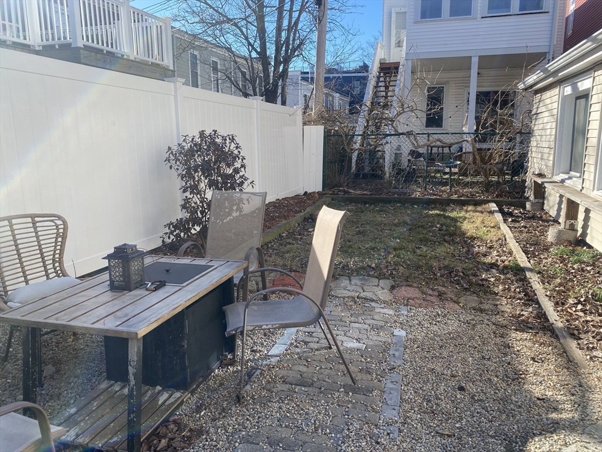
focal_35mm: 26
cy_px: 226
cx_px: 301
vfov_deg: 53.1
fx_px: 452
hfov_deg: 67.3
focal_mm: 4.25
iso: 32
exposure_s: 1/1206
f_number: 1.8
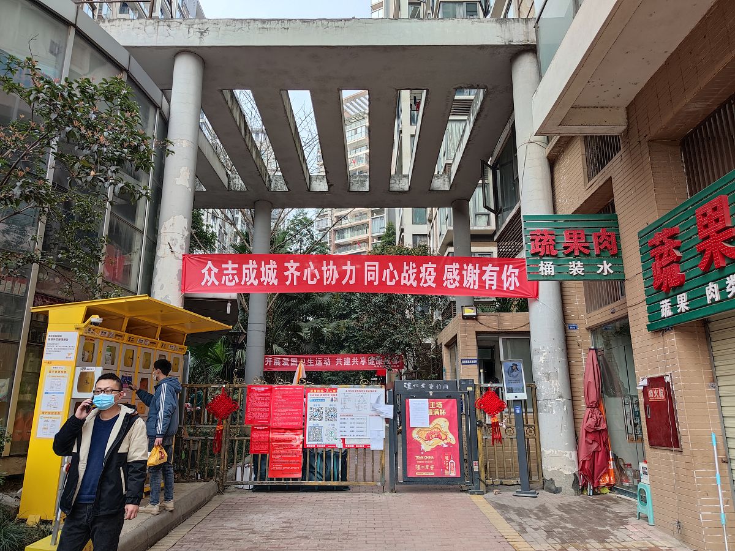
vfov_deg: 56.8
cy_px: 276
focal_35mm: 24
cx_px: 368
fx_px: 510
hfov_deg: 71.6
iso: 50
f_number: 1.85
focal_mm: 6.78
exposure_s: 1/66
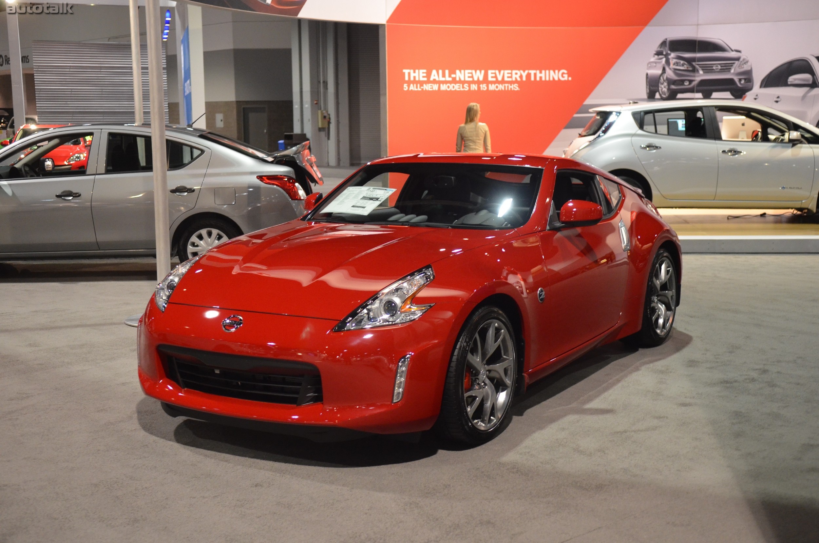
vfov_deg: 28.8
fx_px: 1056
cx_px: 410
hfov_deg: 42.4
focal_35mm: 46
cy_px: 272
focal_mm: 31
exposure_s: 1/40
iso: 1600
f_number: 2.8
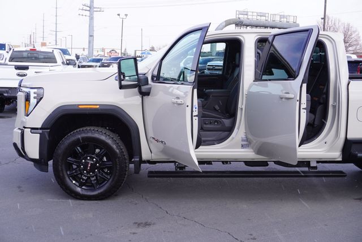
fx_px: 498
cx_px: 181
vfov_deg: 27.3
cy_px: 121
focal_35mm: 50
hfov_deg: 39.9
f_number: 8
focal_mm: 33
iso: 100
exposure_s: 1/100
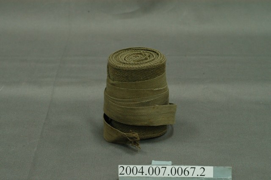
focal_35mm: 90
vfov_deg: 15.1
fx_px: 677
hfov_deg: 22.6
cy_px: 90
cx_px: 136
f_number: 10
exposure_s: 1/20
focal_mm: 60
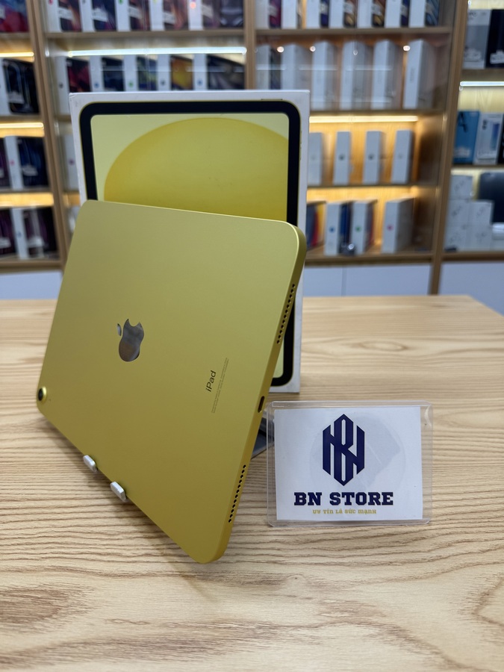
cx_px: 252
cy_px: 336
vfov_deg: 71.6
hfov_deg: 56.8
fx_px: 466
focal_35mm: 24
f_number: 1.78
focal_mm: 6.76
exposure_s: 1/120
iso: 64
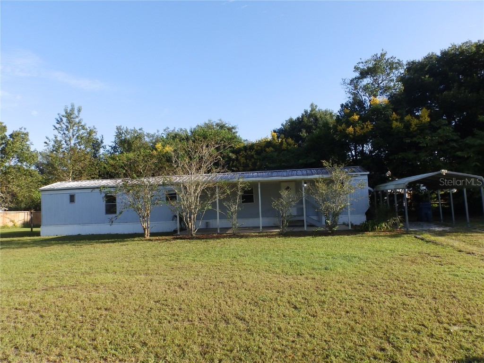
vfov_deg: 61.1
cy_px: 182
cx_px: 242
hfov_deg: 76.4
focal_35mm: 22
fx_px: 308
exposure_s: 1/250
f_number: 4.5
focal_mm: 4
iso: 80
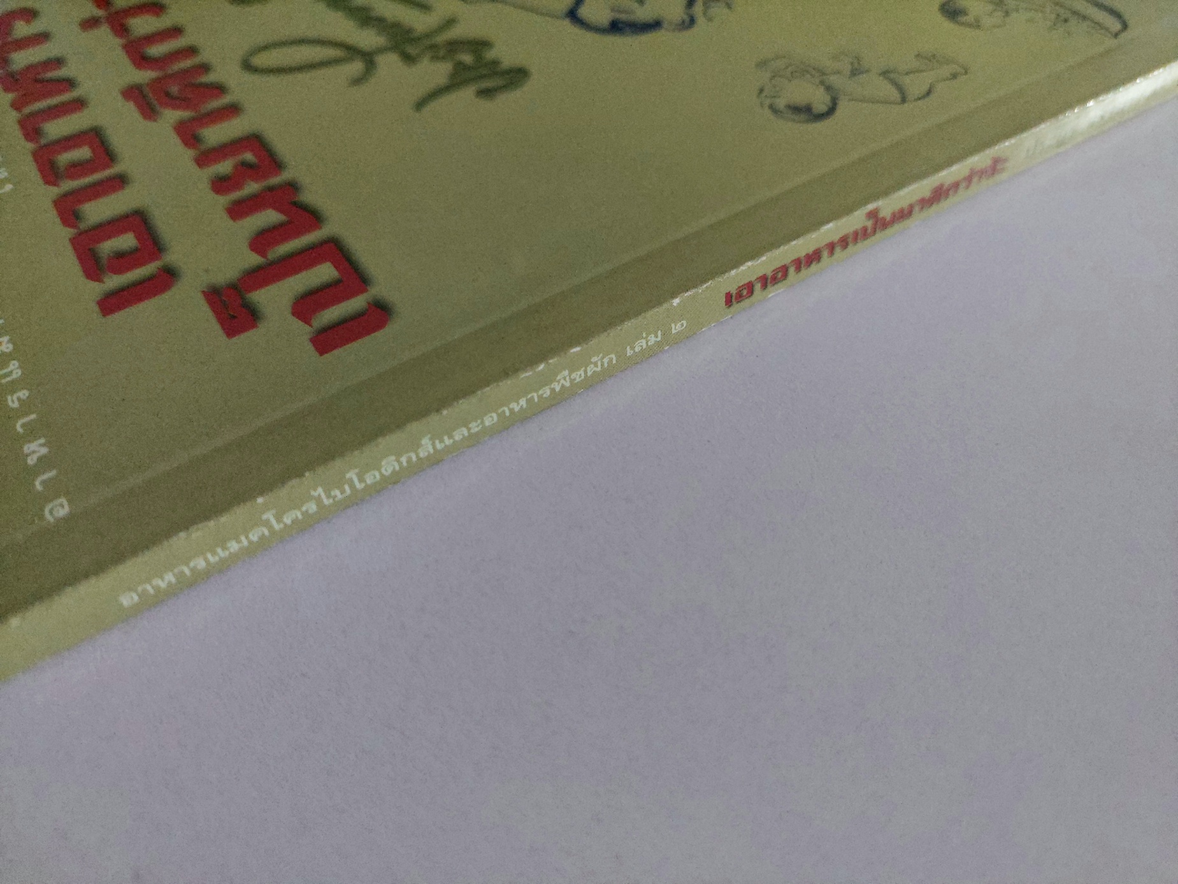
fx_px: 817
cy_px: 442
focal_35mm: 24
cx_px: 589
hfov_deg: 71.6
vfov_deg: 56.8
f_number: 1.8
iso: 500
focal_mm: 5.23
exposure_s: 1/50
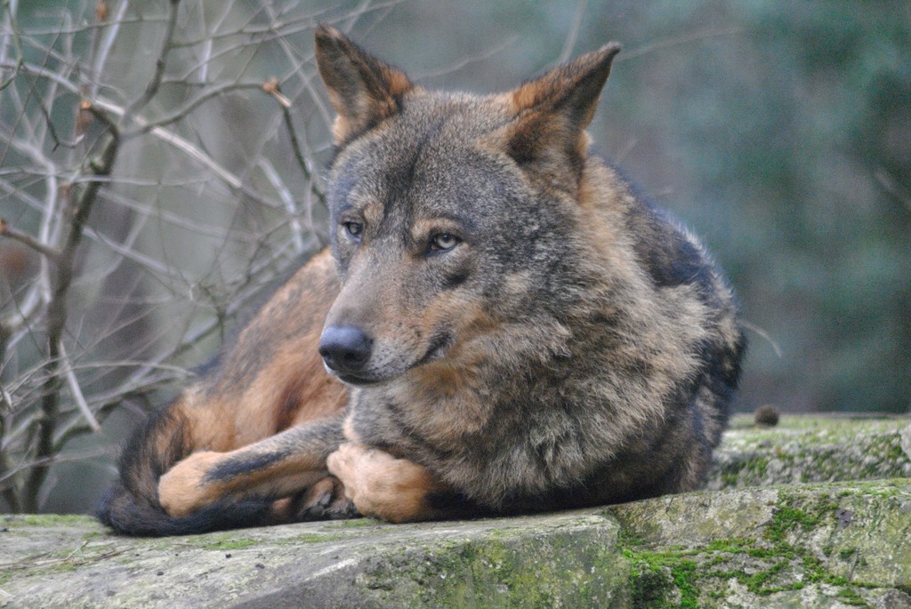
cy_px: 304
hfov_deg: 4.6
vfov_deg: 3.1
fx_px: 11399
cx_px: 456
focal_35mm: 450
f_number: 5.6
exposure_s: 1/320
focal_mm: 300
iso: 1600
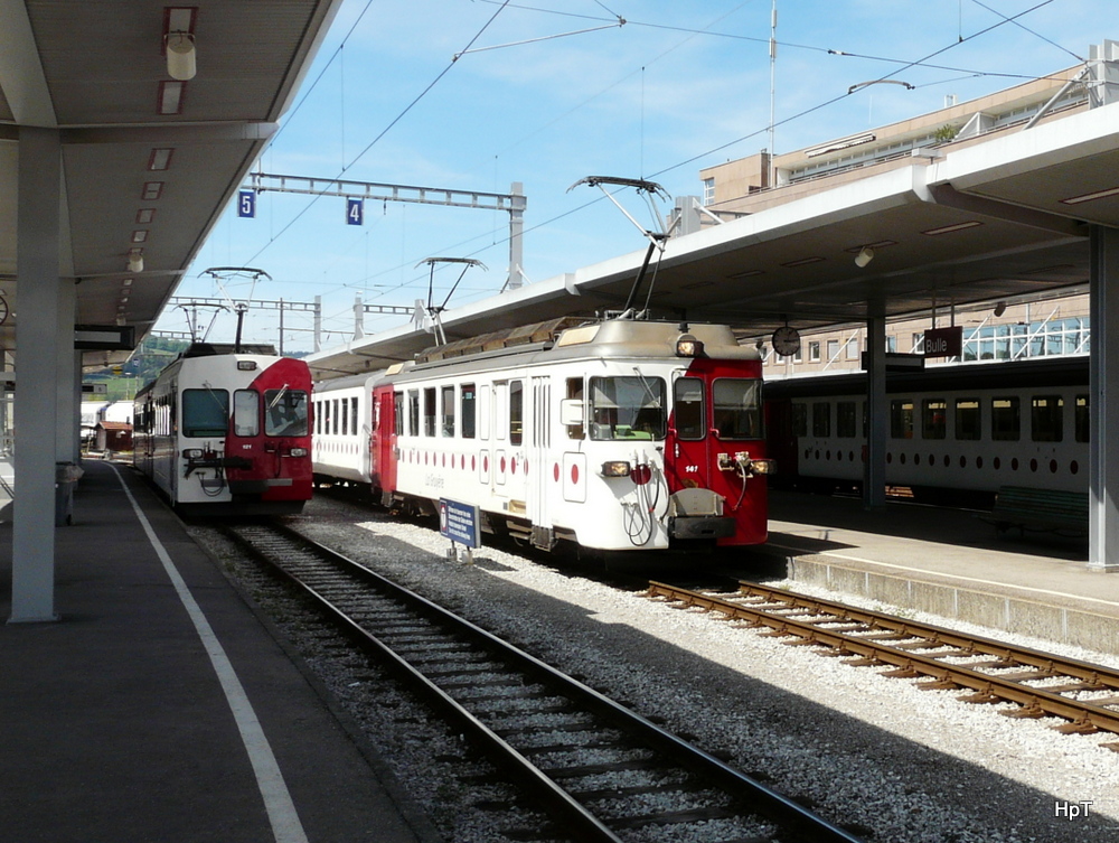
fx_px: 906
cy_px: 422
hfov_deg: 63.4
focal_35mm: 28
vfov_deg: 49.9
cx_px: 560
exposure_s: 1/320
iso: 100
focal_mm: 4.6
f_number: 5.6
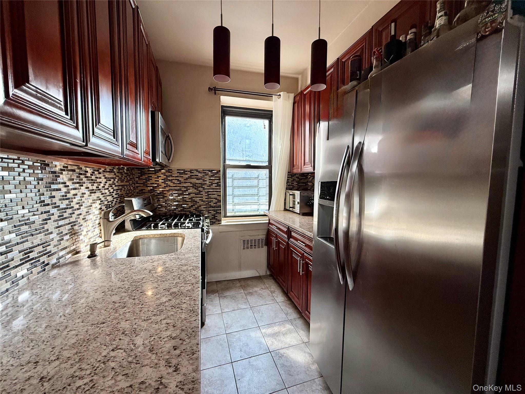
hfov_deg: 102.1
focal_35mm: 14
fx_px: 212
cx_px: 262
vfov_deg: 85.7
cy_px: 197
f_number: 2.2
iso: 100
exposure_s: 1/120
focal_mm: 2.22
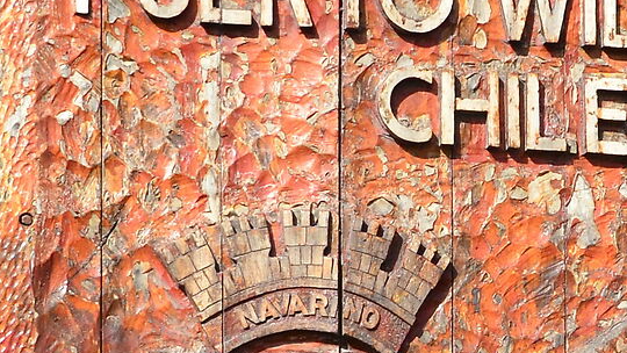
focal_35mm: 160
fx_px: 2666
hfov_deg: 13.2
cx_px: 669
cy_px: 642
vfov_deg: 7.4
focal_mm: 23
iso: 140
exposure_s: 1/500
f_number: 7.1
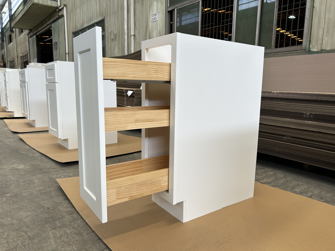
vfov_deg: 53.1
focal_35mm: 26
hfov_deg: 67.3
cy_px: 126
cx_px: 168
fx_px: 252
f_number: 1.5
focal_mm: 5.7
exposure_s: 1/214
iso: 40
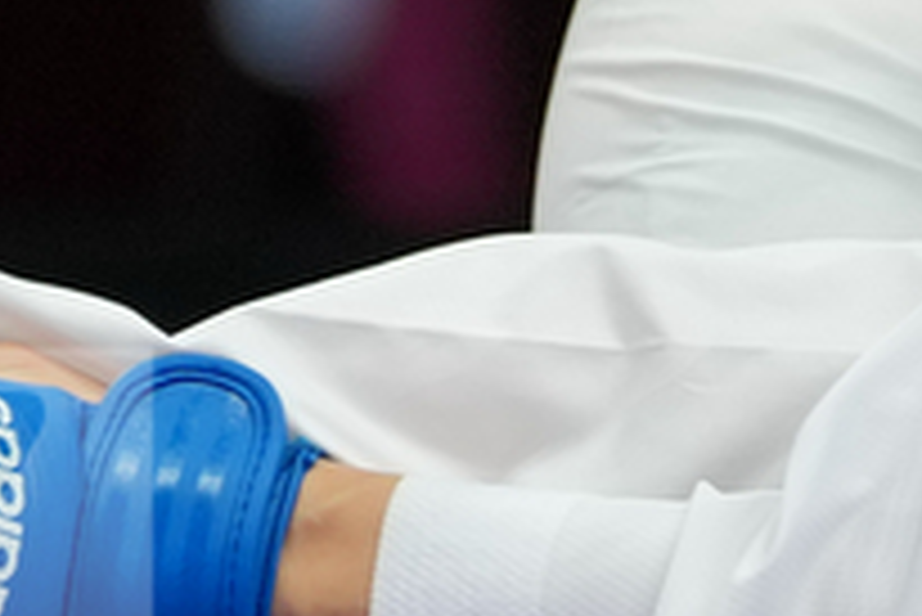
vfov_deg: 0.6
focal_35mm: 2341
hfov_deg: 0.9
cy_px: 670
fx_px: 59996
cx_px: 1016
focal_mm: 200
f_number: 2.8
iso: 500
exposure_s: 1/1000
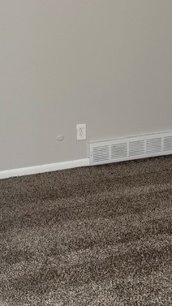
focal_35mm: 75
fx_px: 608
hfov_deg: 16.1
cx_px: 84
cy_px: 30
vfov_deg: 27.2
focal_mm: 6.76
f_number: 1.78
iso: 64
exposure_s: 1/170
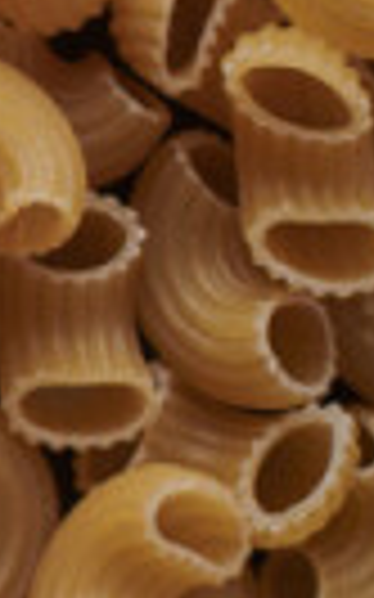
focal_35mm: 307
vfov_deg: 6.8
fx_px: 5012
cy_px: 256
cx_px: -1334
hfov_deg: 3.9
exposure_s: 1/100
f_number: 8
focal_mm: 50
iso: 160
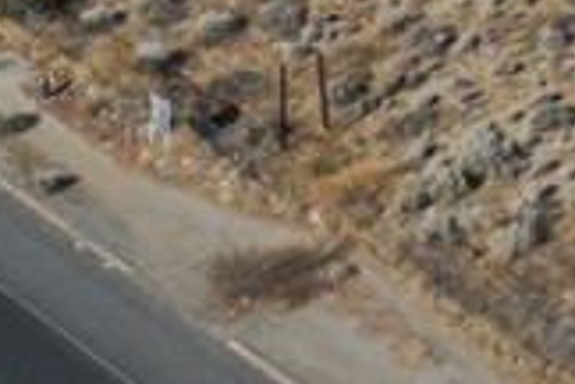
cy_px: -592
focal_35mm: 177
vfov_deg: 7.2
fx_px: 2827
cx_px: 1342
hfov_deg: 10.2
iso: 100
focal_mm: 10.26
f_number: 6.3
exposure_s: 1/640
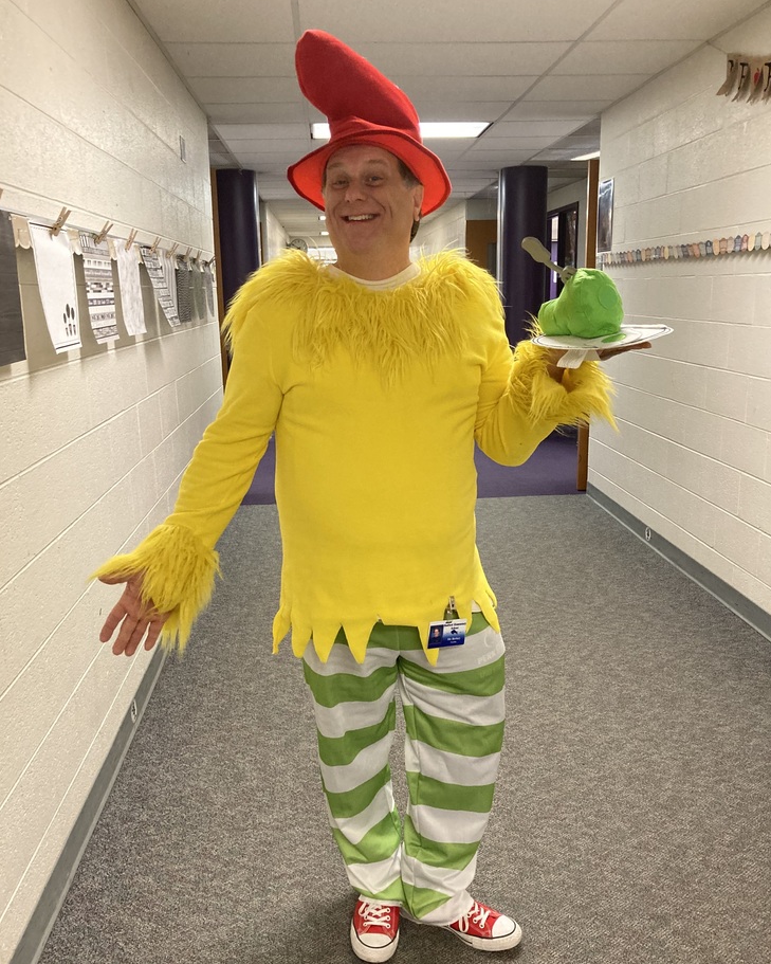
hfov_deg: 48.5
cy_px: 486
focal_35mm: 30
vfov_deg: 58.8
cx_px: 380
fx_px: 856
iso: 250
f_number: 1.8
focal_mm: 3.99
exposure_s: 1/60
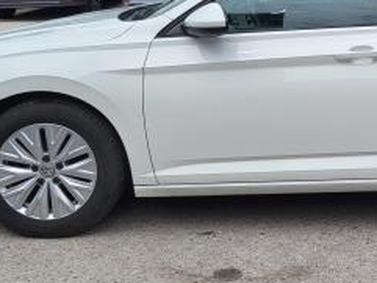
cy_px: 30
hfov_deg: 26.9
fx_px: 752
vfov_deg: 20.9
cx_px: 358
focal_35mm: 69
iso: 40
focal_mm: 5.4
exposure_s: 1/2463
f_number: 1.8
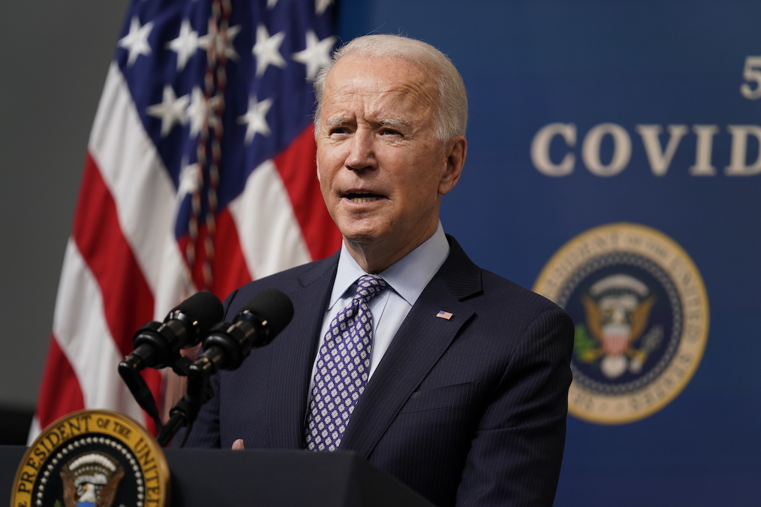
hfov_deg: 7.4
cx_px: 380
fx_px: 5918
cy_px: 254
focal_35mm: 280
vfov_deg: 4.9
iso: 400
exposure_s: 1/160
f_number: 4
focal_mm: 280
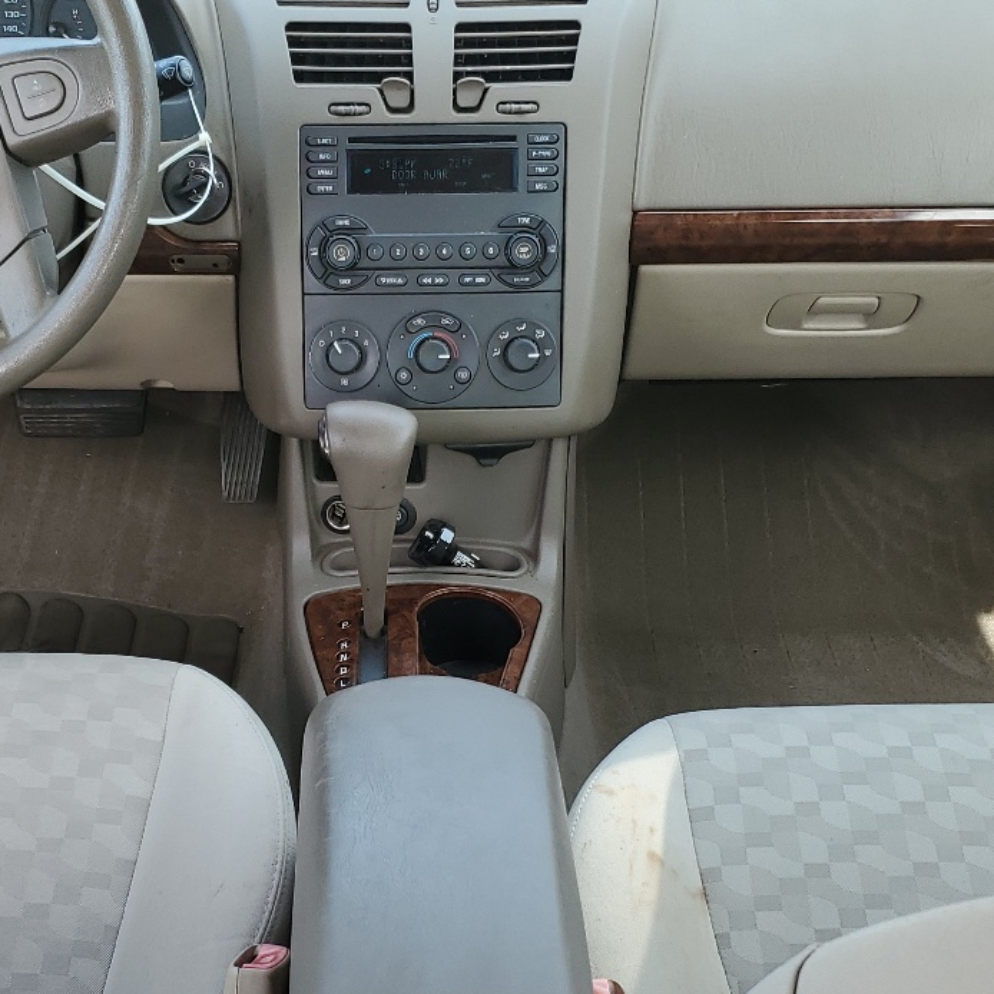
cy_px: 627
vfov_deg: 32.0
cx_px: 394
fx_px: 1722
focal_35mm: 53
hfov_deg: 32.1
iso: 50
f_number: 1.5
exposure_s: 1/227
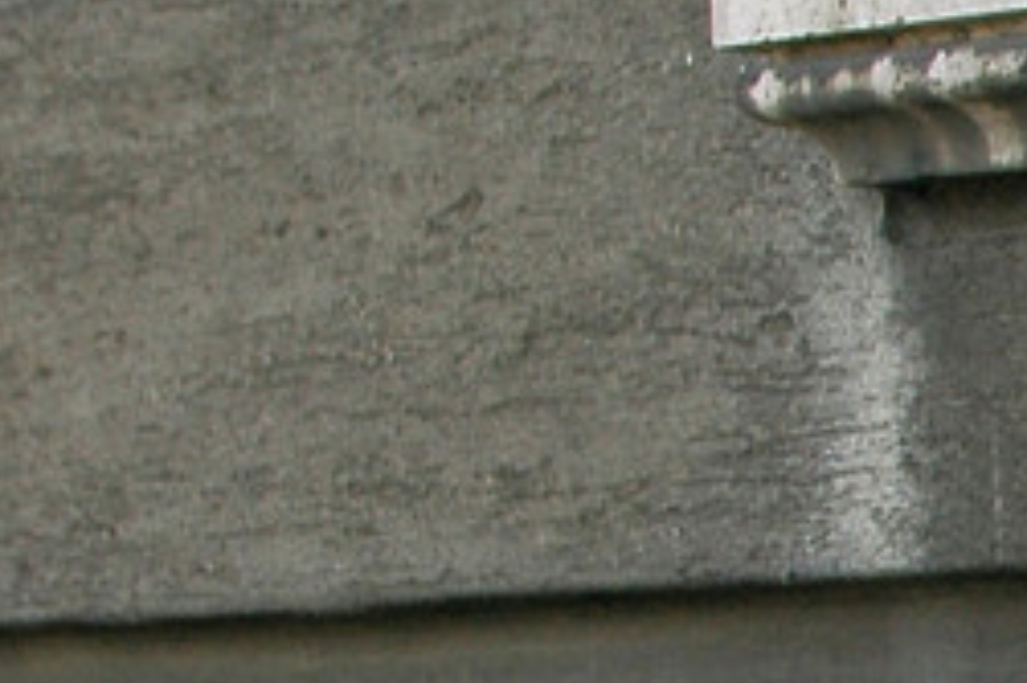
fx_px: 5987
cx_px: 3073
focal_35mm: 210
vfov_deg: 6.2
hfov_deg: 8.3
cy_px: 1712
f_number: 7.1
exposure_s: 1/160
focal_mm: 22
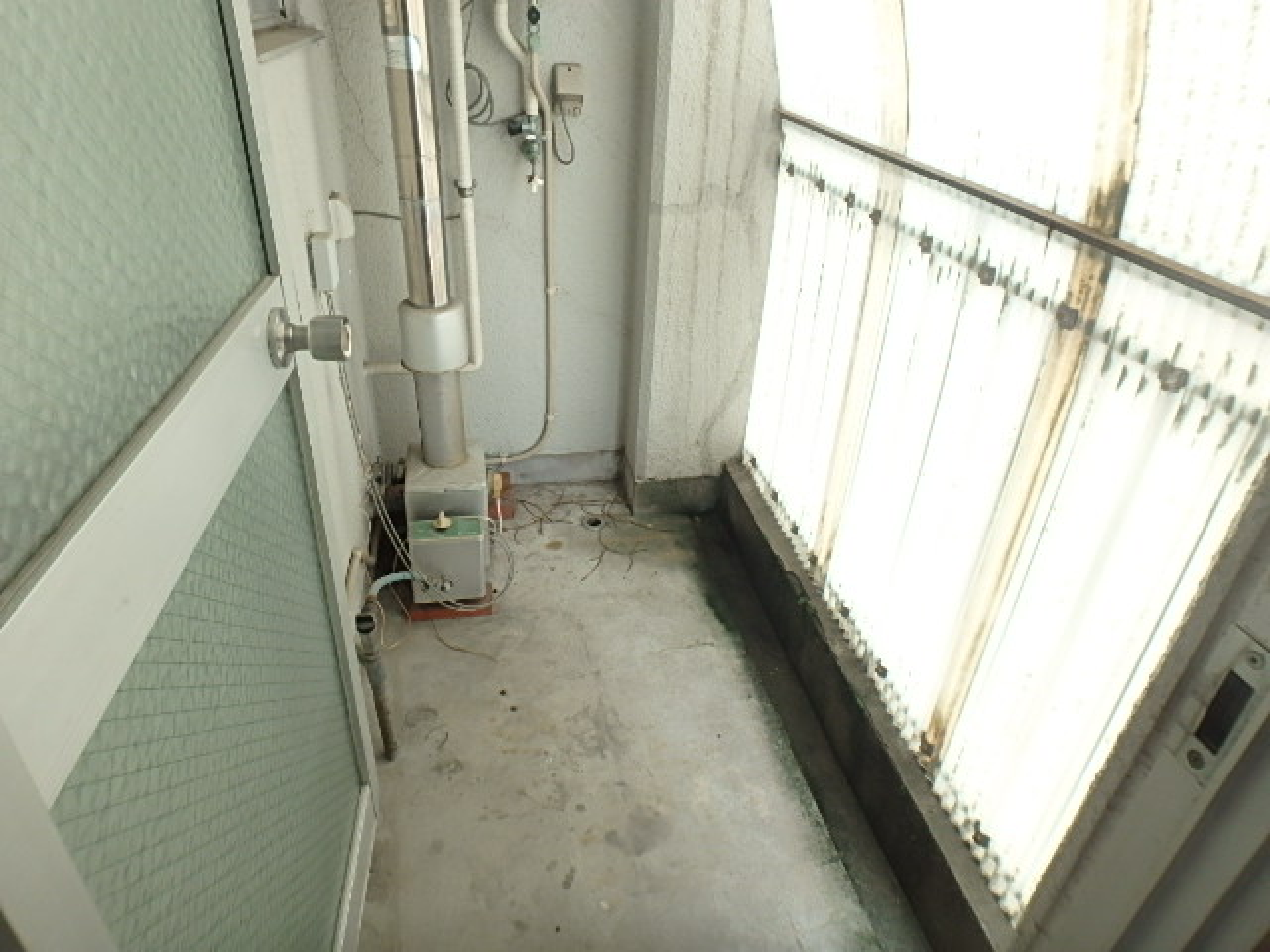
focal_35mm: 21
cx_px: 635
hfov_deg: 79.0
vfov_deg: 63.4
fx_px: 770
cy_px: 476
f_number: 3.5
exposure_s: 1/60
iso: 160
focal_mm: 3.7
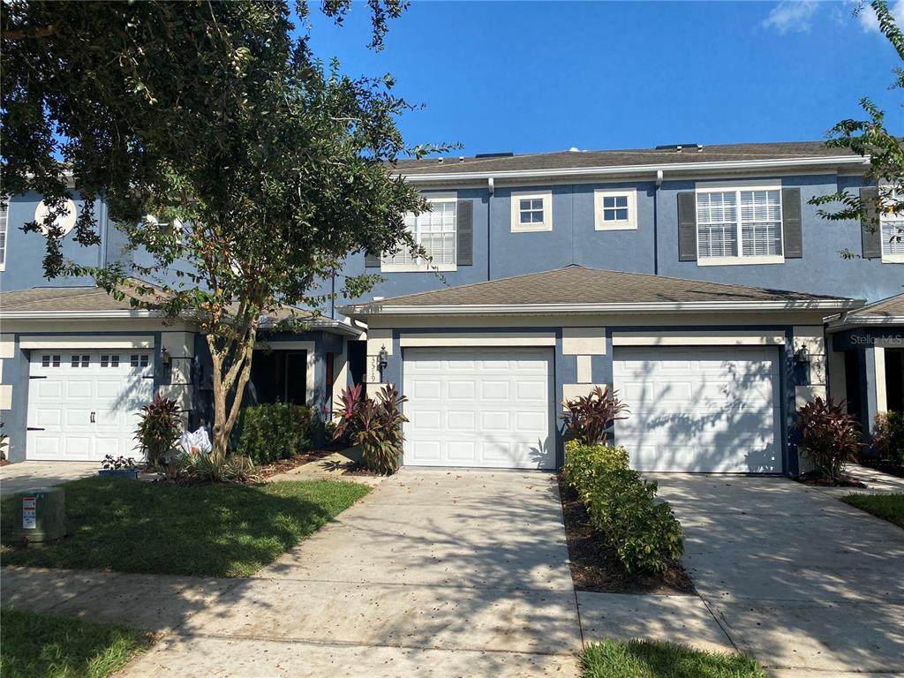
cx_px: 452
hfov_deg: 67.3
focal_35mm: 26
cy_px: 339
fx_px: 679
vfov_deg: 53.1
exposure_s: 1/3846
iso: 32
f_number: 1.8
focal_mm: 4.25
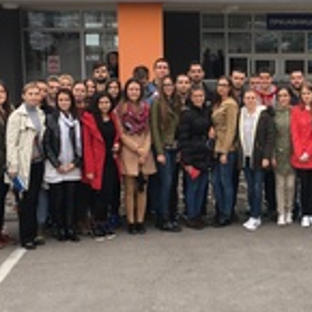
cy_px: 147
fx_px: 704
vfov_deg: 25.0
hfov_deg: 24.3
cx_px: 280
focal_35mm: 69
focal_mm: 4.15
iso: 25
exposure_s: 1/212
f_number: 2.2
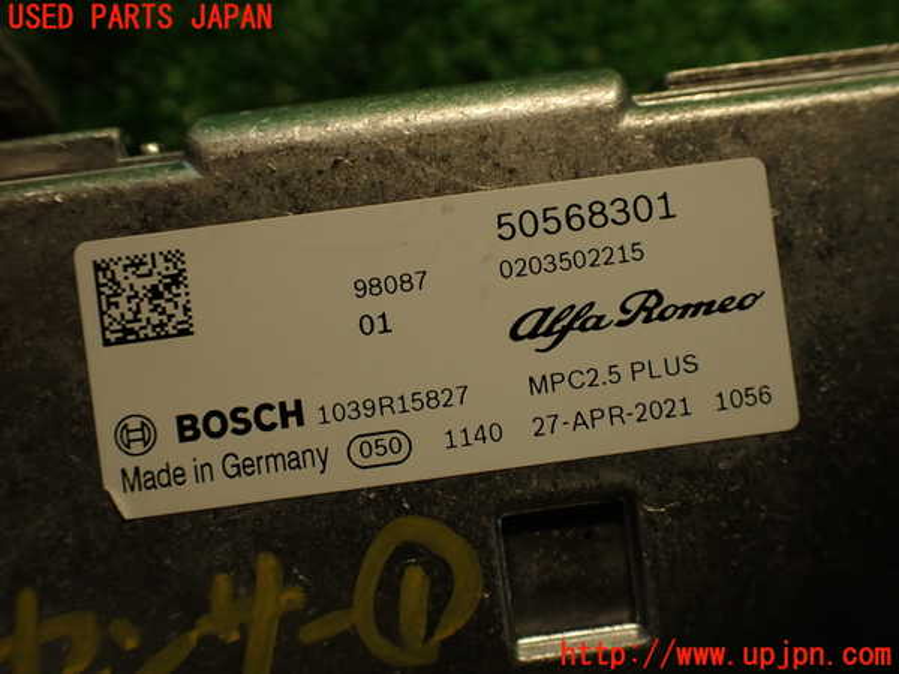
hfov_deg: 56.8
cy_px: 337
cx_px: 450
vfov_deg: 44.2
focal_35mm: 32
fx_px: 831
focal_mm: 5.79
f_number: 2.4
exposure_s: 1/60
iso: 160
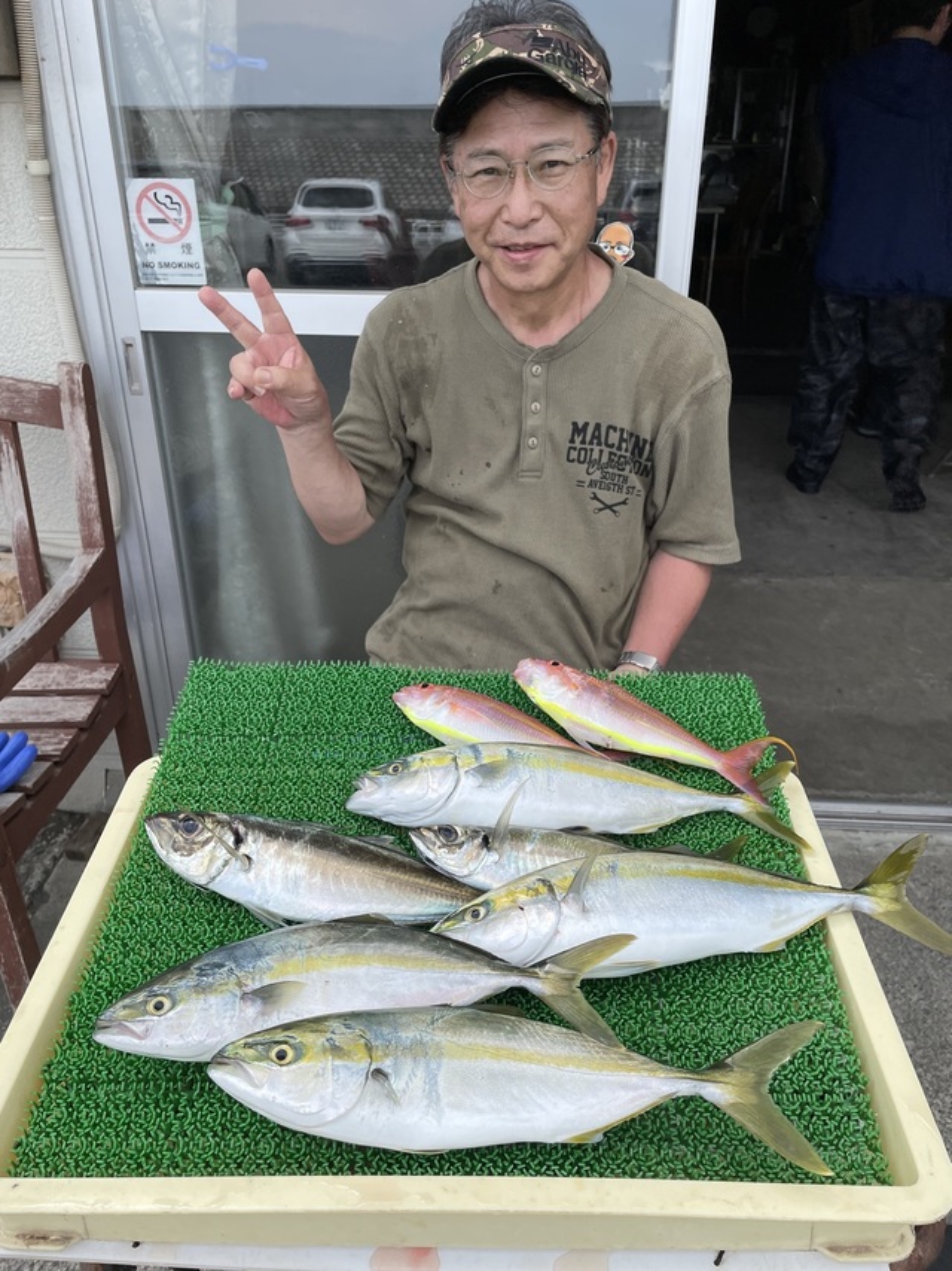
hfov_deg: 53.0
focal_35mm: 26
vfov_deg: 67.3
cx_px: 476
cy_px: 636
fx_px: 954
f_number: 1.6
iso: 32
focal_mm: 4.2
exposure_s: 1/3731
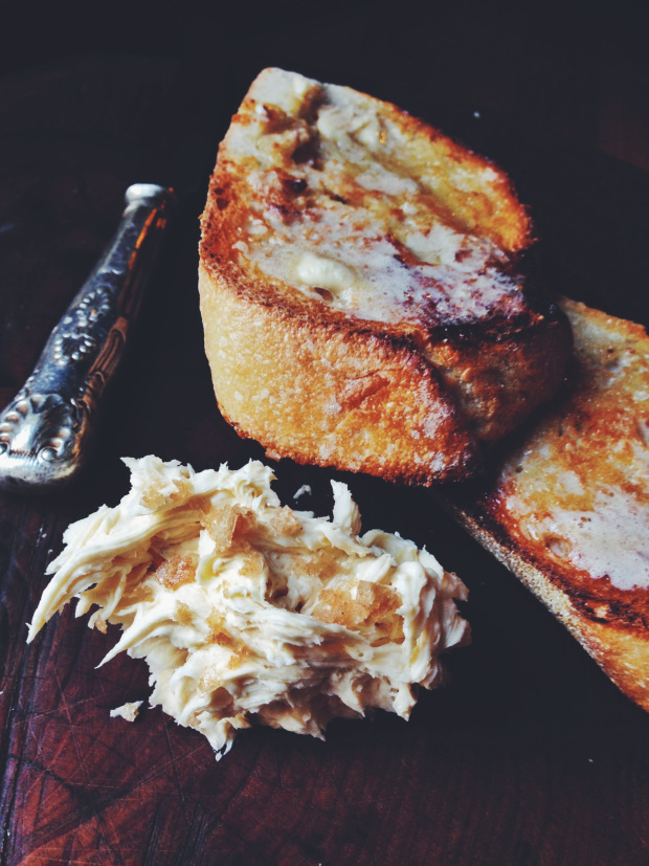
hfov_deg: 42.9
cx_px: 324
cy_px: 433
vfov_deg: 55.4
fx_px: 825
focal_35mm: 33
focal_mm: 4.13
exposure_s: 1/20
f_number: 2.4
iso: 50
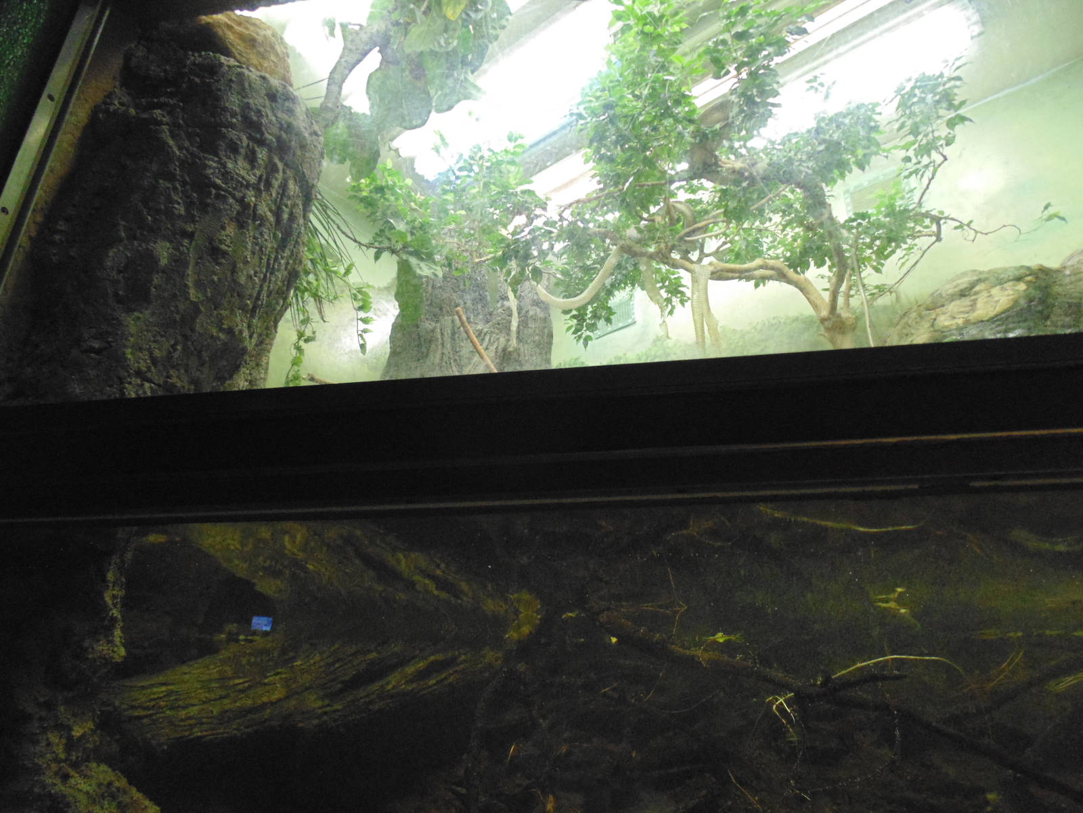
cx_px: 542
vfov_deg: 61.1
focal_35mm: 22
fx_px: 688
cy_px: 406
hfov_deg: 76.4
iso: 400
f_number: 3.1
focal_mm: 4
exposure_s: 1/15
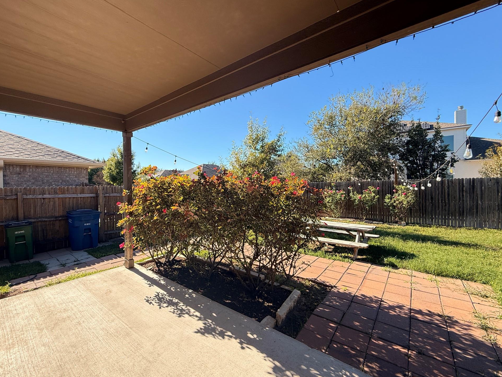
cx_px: 234
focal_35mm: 15
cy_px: 187
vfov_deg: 81.8
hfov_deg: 98.0
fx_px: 218
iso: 64
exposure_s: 1/809
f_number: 2.2
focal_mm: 2.22
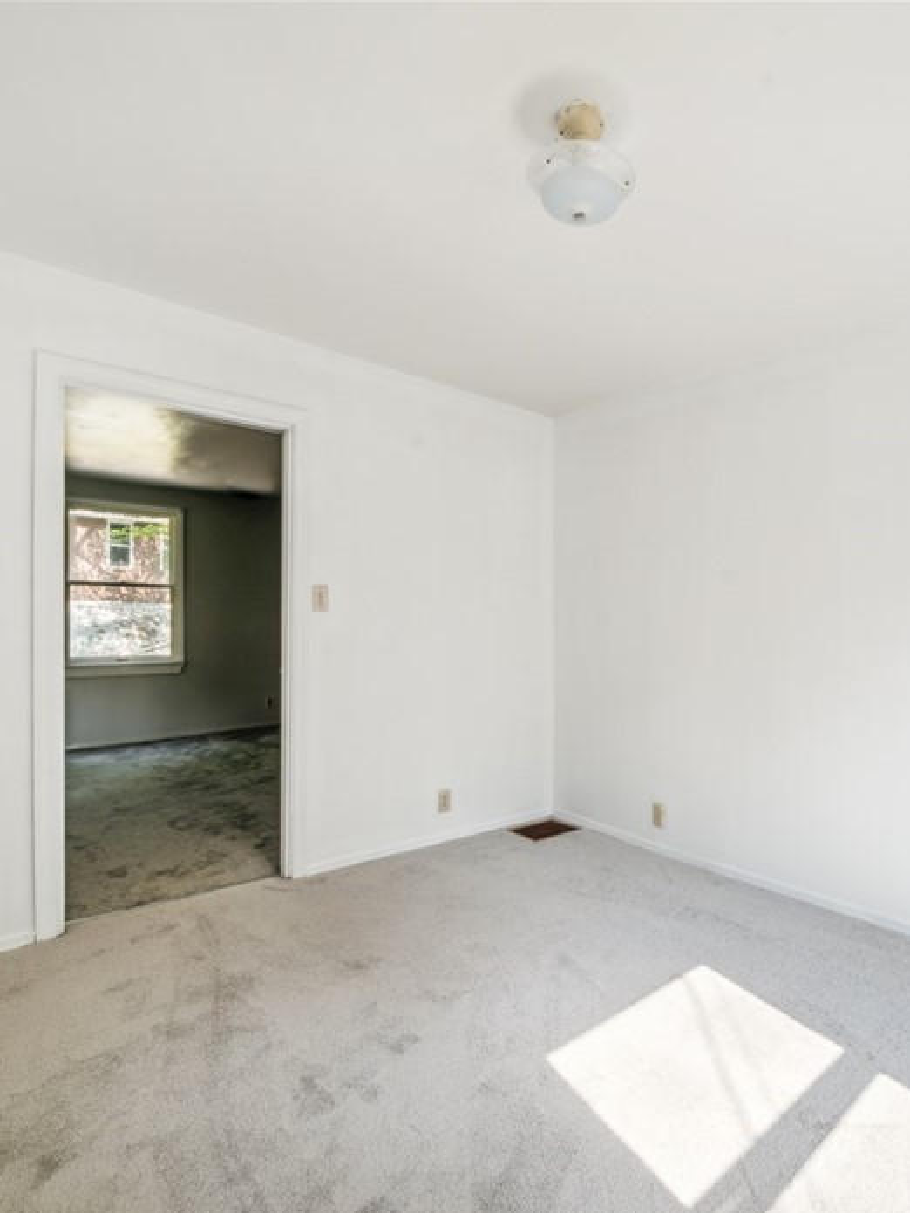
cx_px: 598
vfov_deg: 87.7
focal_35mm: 18
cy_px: 628
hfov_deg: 69.8
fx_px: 631
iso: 50
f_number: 11
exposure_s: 1/6
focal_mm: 12
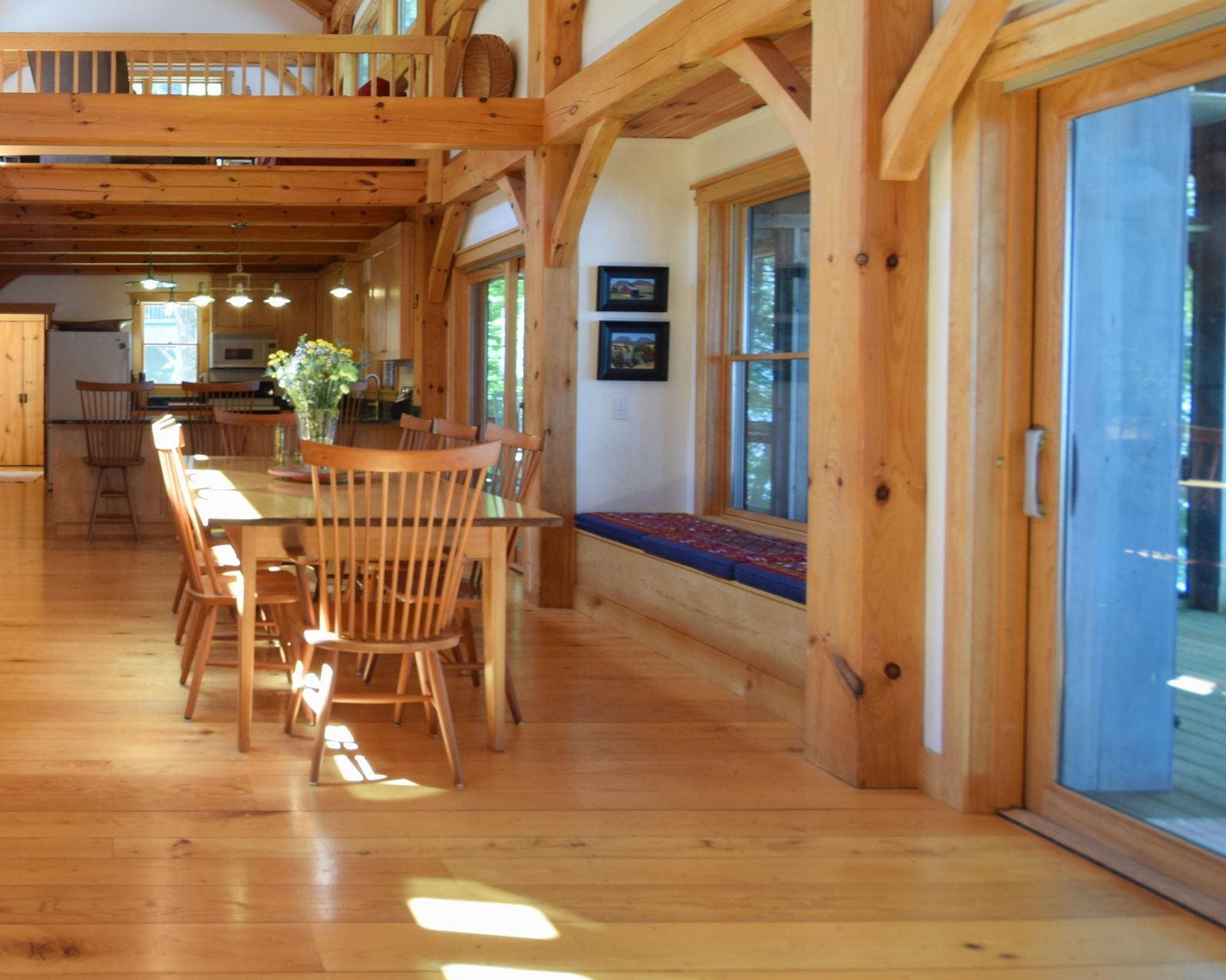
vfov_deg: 52.9
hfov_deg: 56.3
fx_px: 980
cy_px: 399
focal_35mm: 27
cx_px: 148
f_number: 6.3
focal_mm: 10
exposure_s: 1/10
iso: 200
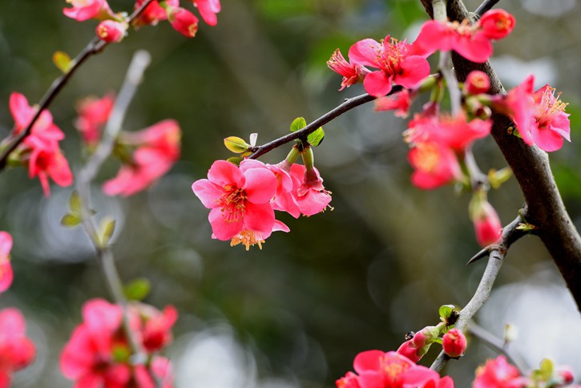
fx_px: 7120
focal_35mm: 441
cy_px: 202
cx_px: 269
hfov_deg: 4.7
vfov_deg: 3.1
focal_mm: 400
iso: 800
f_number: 8
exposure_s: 1/125
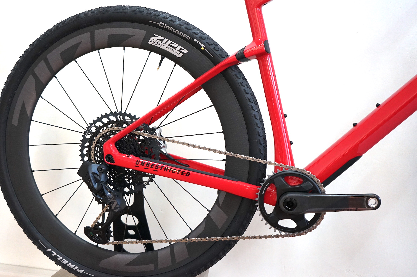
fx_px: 474
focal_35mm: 41
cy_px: 138
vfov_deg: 32.6
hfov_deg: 47.4
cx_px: 208
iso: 1600
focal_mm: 41
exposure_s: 1/160
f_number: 4.5
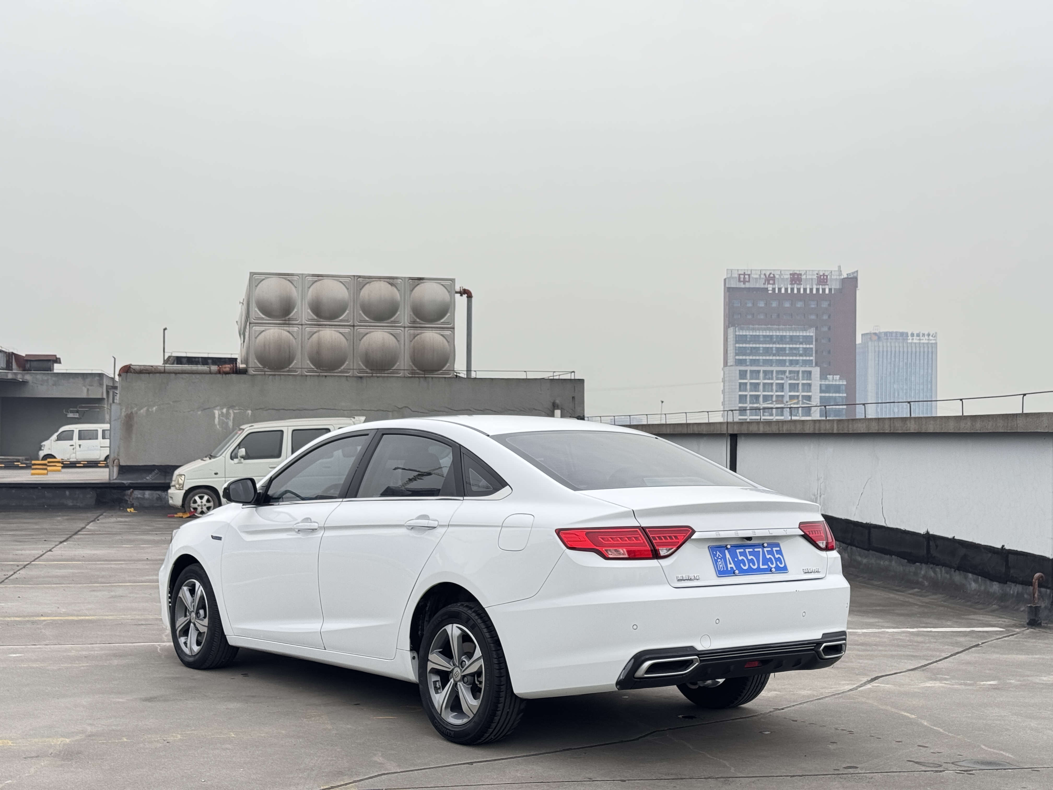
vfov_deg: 30.3
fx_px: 1460
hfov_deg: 39.7
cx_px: 526
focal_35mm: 48
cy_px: 395
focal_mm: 6.76
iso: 64
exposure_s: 1/1312
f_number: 1.78
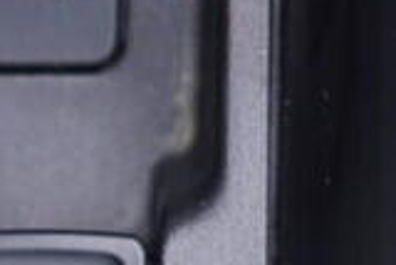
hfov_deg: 8.8
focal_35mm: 230
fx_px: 2532
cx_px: -144
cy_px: 437
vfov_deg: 5.9
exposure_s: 1/40
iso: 320
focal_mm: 24
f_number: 2.8
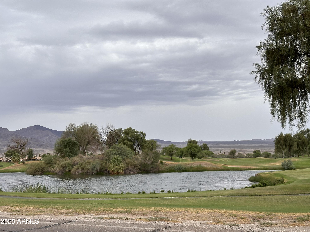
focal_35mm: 48
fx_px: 430
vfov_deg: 30.3
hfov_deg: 39.7
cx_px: 155
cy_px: 116
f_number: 1.78
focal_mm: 6.86
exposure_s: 1/1339
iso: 64
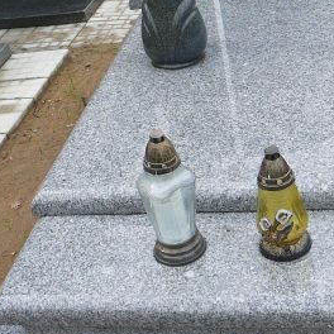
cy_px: 89
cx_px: 235
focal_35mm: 75
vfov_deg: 22.9
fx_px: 819
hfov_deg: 22.9
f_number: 2.8
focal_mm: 5.2
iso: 80
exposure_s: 1/320
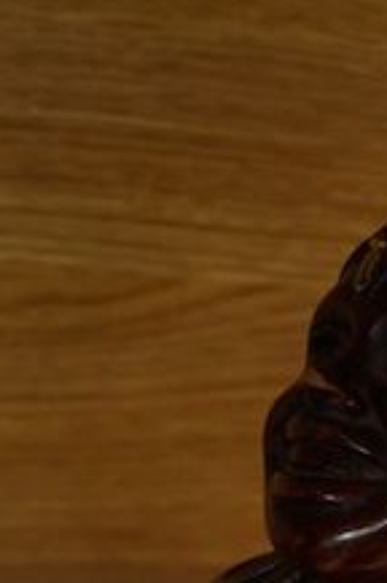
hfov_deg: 7.3
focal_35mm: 187
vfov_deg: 10.6
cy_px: 889
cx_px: 478
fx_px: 3025
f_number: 5.6
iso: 1250
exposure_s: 1/125
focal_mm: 30
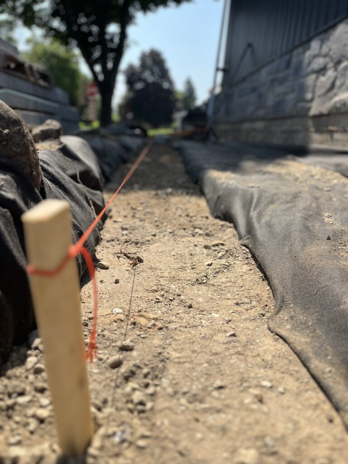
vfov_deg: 67.3
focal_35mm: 26
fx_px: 349
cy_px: 232
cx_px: 174
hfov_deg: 53.1
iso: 50
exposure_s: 1/2268
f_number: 1.6
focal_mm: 5.1
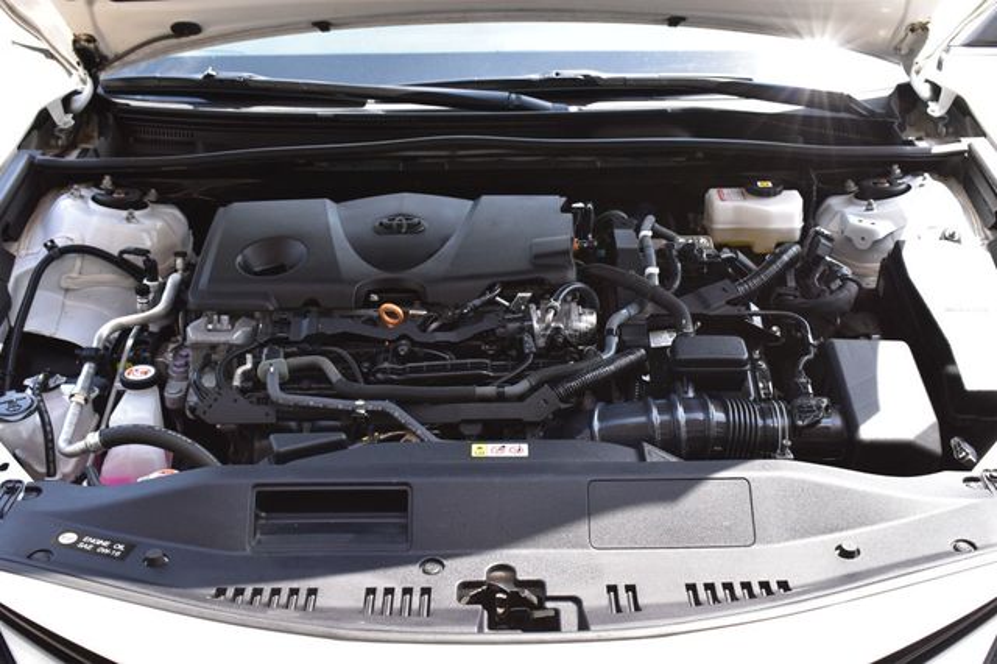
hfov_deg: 46.4
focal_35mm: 42
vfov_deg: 31.9
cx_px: 498
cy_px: 332
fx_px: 1163
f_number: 9
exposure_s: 1/160
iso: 400
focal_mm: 28
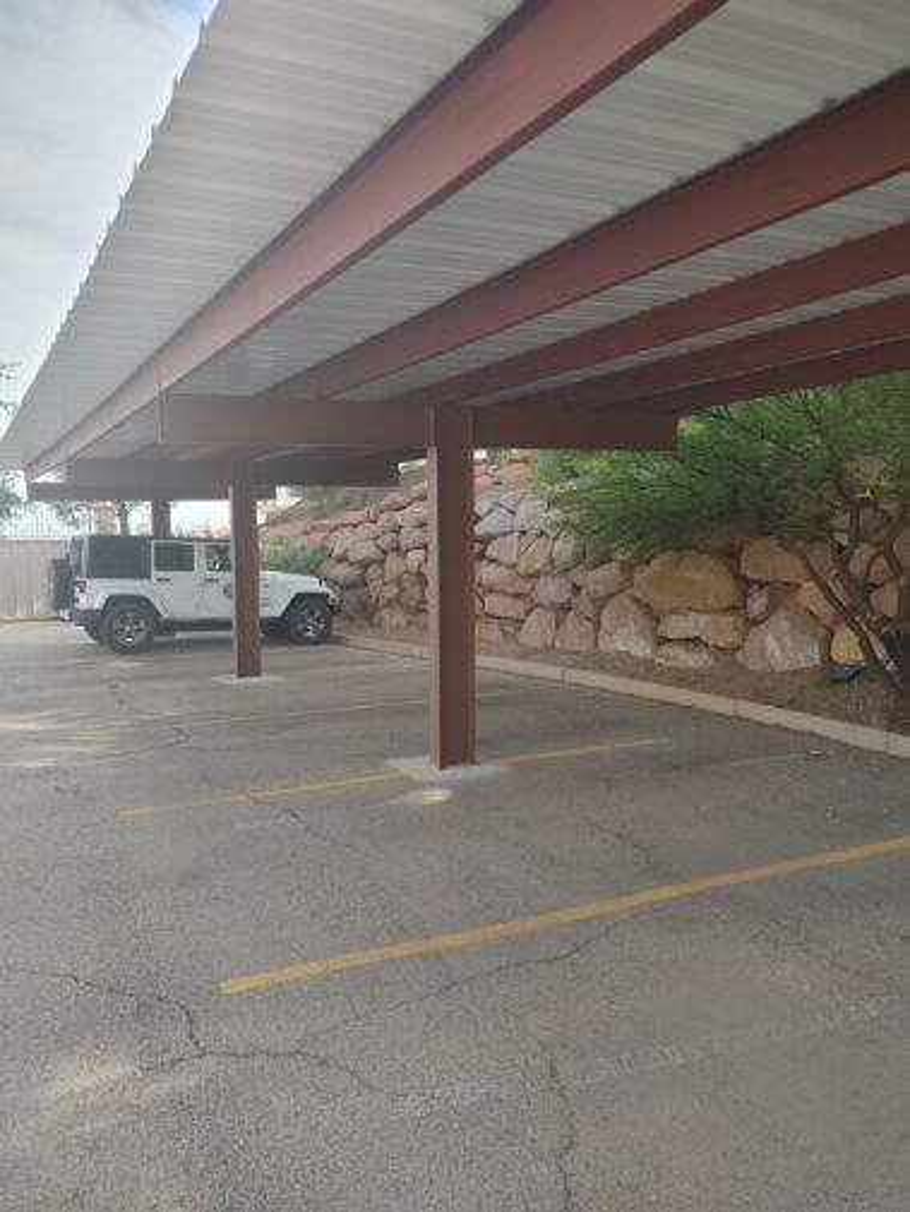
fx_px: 911
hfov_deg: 53.1
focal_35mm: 26
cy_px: 606
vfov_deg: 67.3
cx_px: 455
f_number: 1.8
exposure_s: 1/312
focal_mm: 5.58
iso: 50
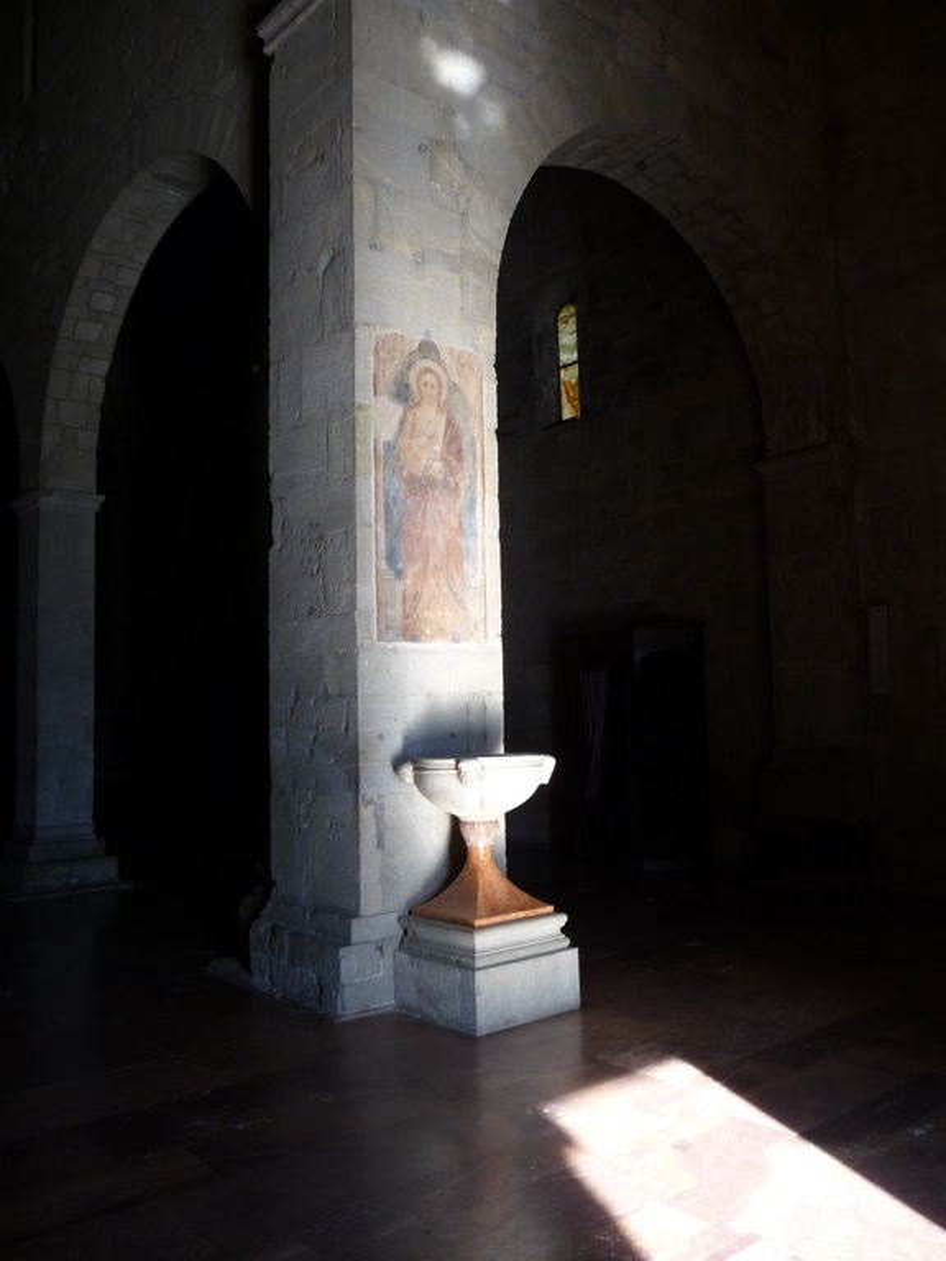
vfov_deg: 63.4
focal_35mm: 28
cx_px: 473
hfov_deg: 49.7
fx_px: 1020
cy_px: 630
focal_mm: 4.7
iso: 160
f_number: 3.3
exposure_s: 1/30
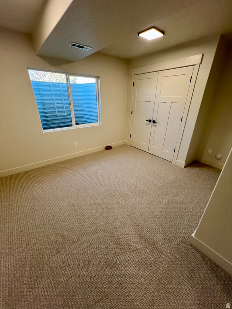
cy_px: 154
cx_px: 116
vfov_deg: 106.2
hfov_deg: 89.9
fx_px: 116
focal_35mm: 13
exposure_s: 1/120
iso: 100
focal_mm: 1.57
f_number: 1.8
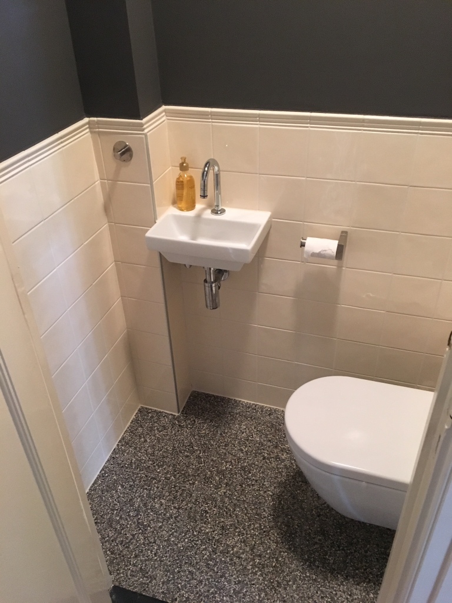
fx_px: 505
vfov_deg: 61.7
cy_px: 302
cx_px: 226
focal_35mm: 29
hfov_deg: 48.2
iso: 200
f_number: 2.2
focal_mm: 4.15
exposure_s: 1/17
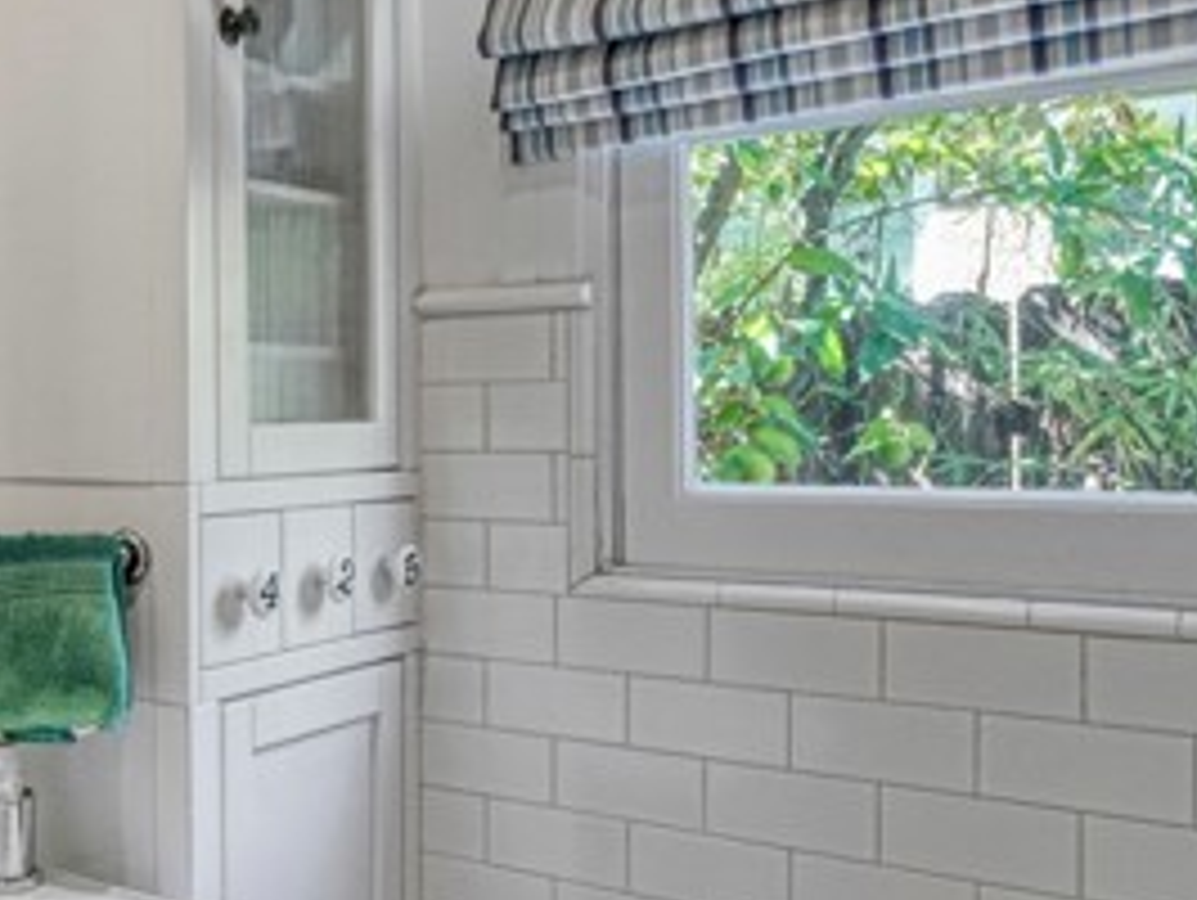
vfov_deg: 37.6
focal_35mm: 38
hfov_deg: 40.6
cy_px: 443
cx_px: -76
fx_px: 1321
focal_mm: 11
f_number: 4
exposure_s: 1/40
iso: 2500
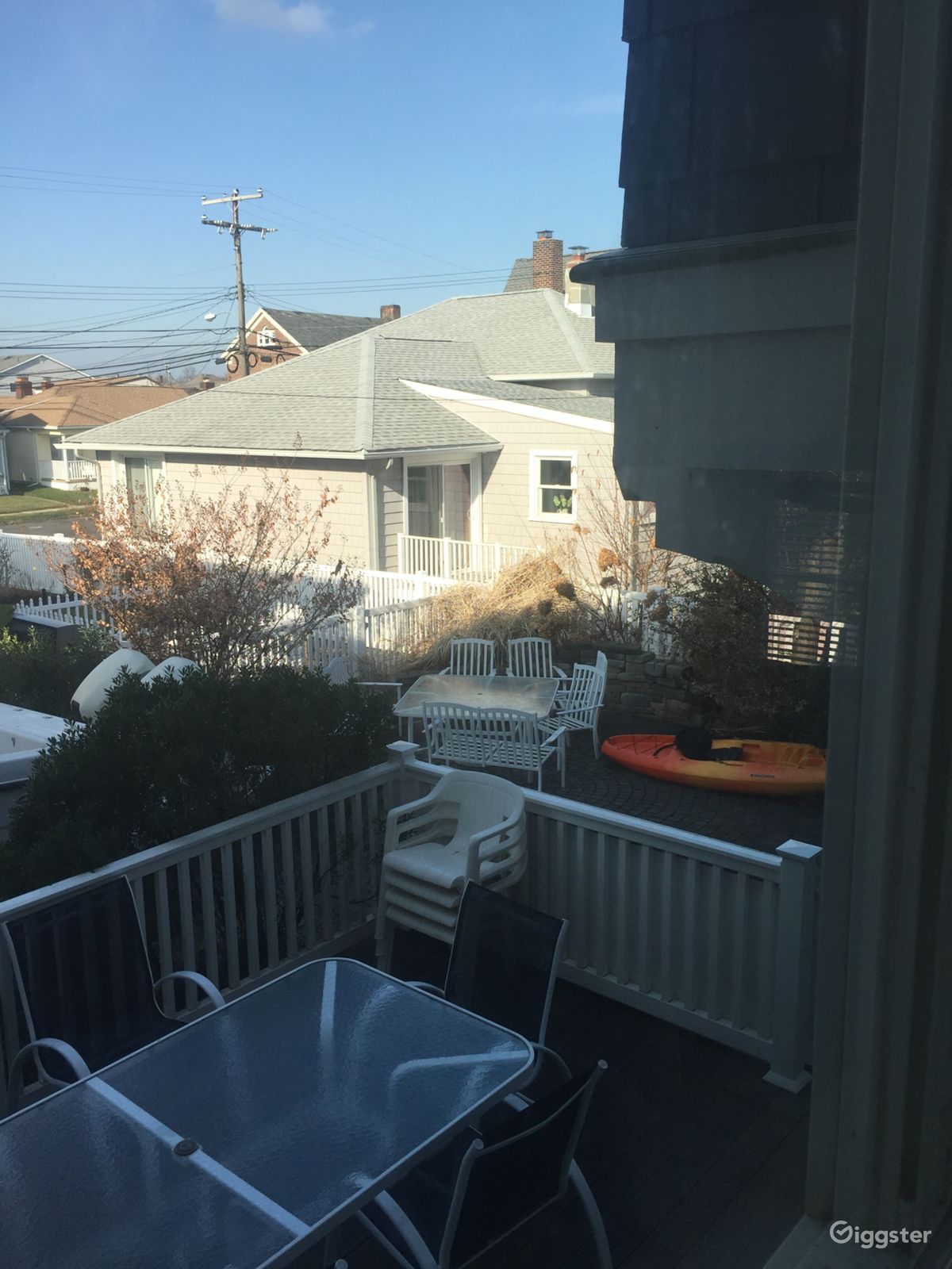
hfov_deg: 48.2
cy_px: 634
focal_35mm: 29
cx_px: 476
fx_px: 1063
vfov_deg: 61.7
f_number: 2.2
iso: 32
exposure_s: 1/942
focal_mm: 4.15
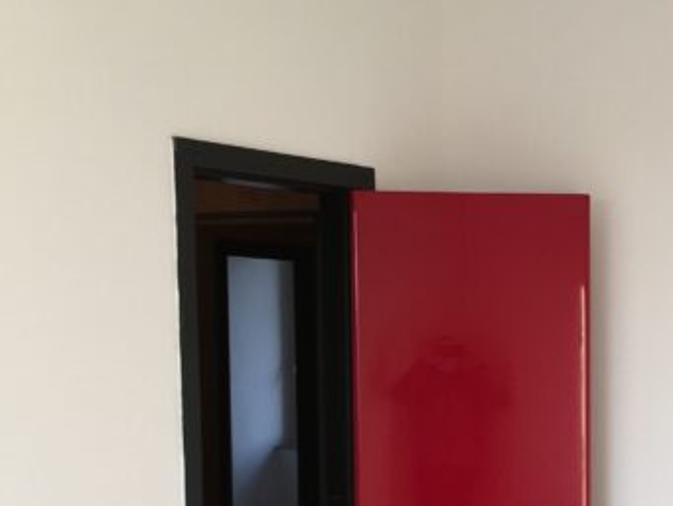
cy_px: 500
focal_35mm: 87
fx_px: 1692
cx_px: 710
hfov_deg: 21.5
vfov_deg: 16.6
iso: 25
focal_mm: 4.15
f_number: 2.2
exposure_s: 1/50
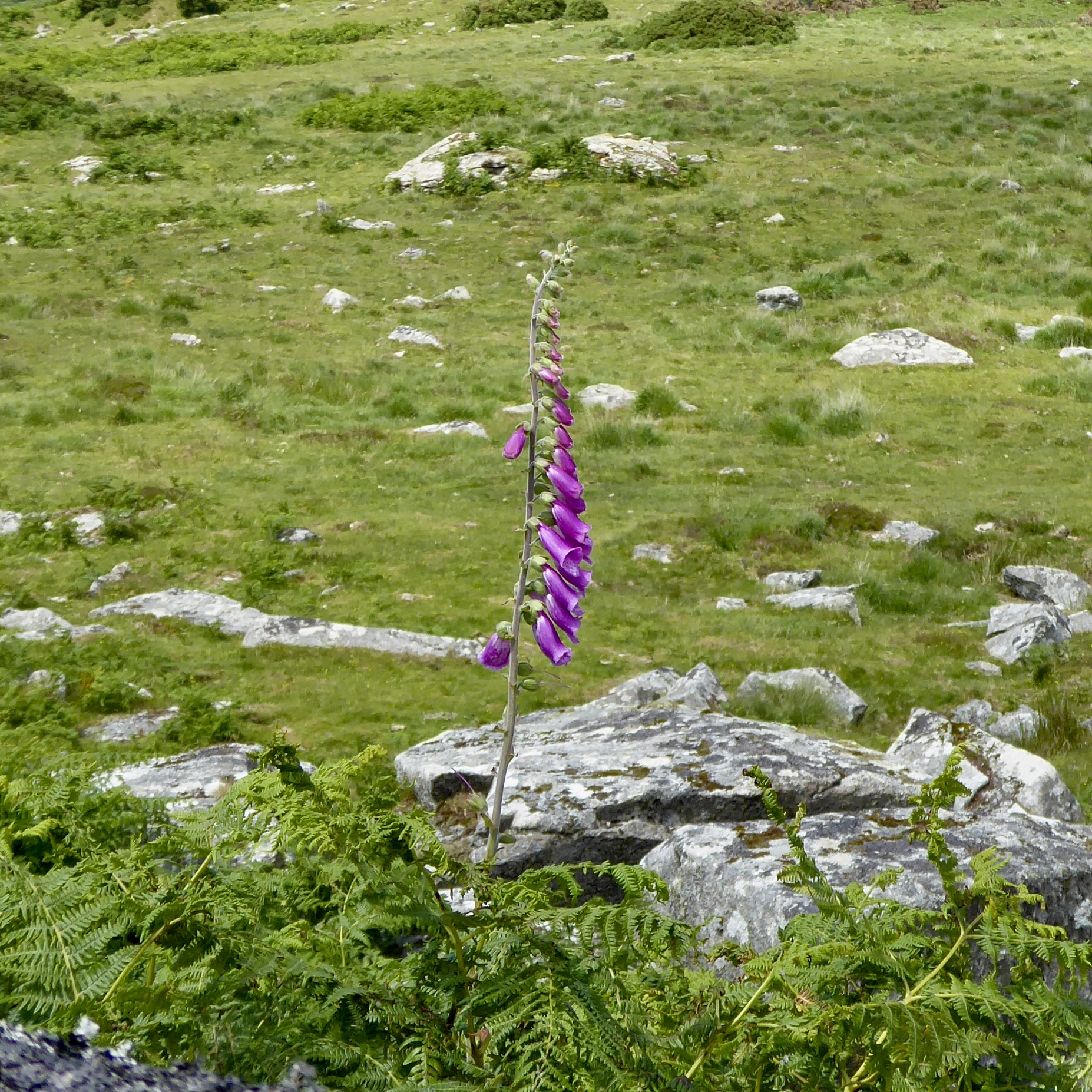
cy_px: 505
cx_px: 710
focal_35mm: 103
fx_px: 3676
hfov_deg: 16.9
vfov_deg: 16.9
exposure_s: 1/500
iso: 125
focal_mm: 9.6
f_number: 4.1
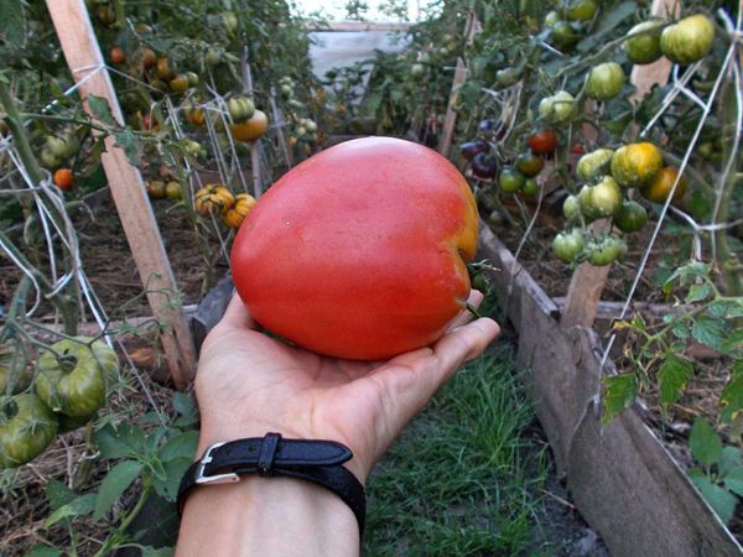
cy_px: 278
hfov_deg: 60.0
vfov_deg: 46.8
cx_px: 372
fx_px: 644
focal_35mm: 30
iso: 80
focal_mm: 5.3
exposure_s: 1/25
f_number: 3.4
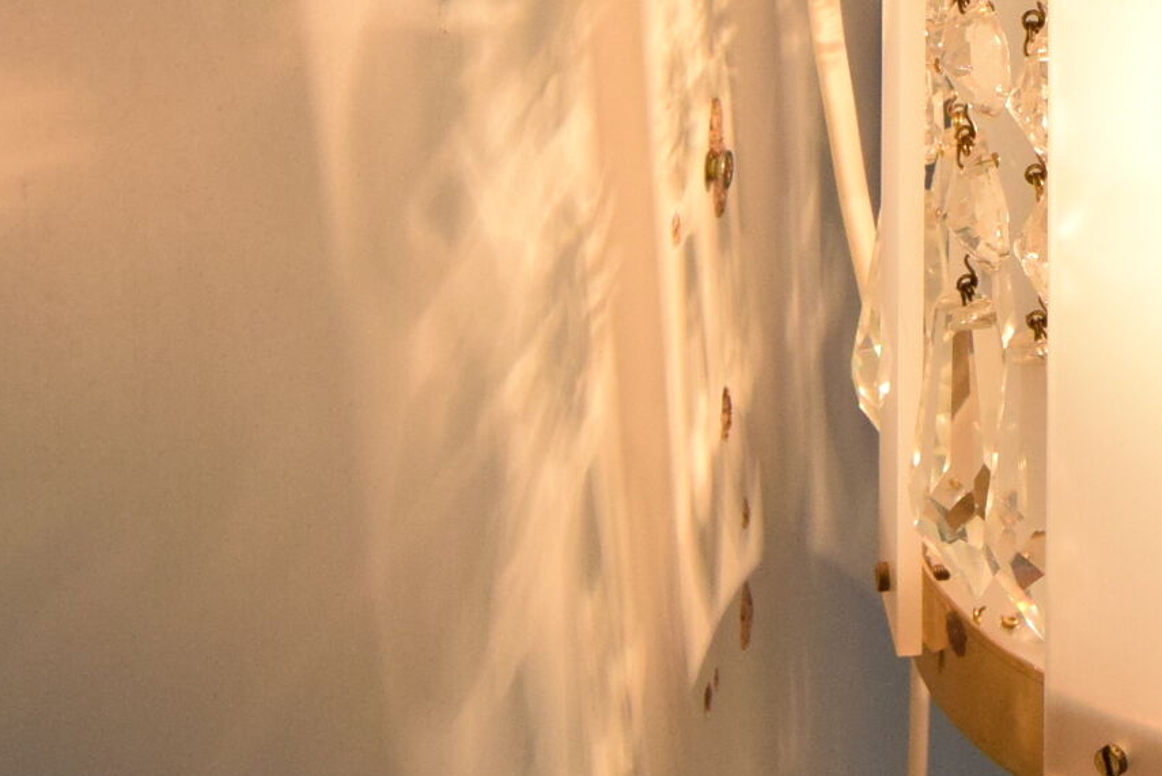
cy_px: -359
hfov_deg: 18.5
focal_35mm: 105
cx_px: 1382
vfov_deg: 12.5
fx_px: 3391
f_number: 10
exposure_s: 1/400
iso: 1600
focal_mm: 20
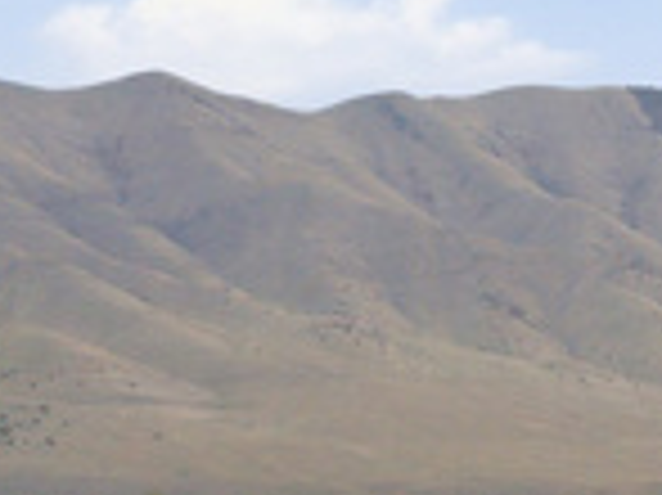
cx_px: 1270
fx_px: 3191
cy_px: 1246
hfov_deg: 10.9
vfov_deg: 8.1
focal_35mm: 167
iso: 310
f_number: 1.8
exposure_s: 1/6400
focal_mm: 8.7
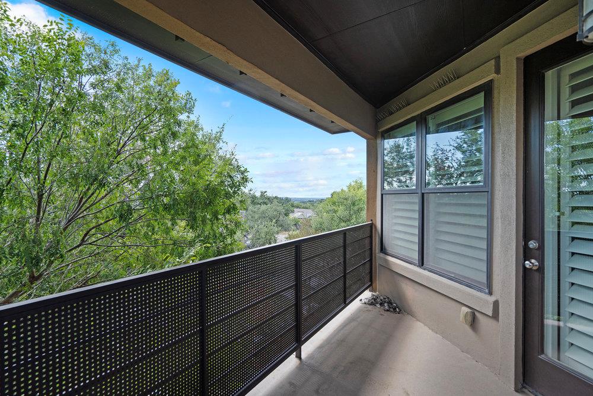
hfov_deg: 96.7
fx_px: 264
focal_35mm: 16
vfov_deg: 73.8
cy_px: 198
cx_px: 296
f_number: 5.6
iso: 100
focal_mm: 16
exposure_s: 1/125
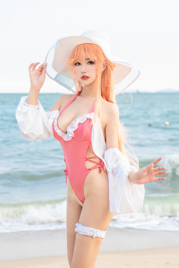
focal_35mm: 70
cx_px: 90
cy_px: 134
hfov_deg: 19.5
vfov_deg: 28.8
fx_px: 522
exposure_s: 1/80
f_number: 4.5
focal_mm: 70
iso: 80
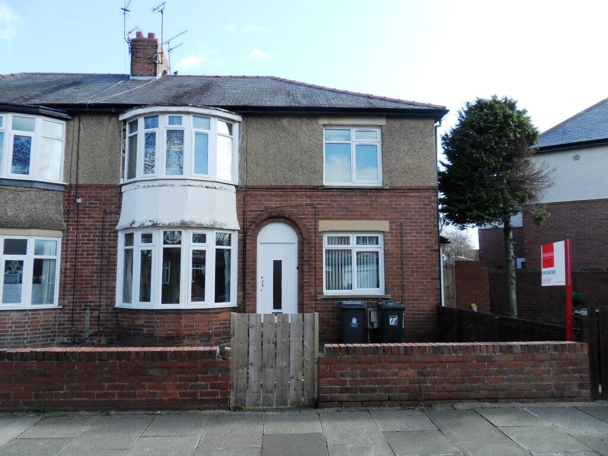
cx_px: 304
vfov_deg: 56.8
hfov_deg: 71.6
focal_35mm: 24
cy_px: 228
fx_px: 422
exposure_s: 1/350
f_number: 3.3
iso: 80
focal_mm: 4.2
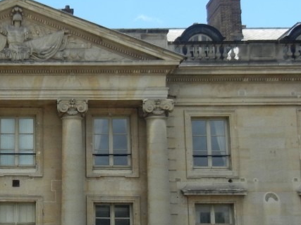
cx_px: 11
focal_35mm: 72
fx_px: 626
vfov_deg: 20.4
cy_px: 126
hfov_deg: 25.9
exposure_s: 1/366
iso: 160
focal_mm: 5.4
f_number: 7
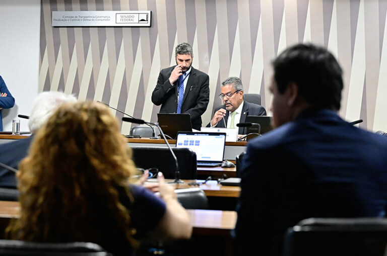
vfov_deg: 17.6
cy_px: 128
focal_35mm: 77
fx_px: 826
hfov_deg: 26.4
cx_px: 194
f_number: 4
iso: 5000
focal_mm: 77
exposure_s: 1/160
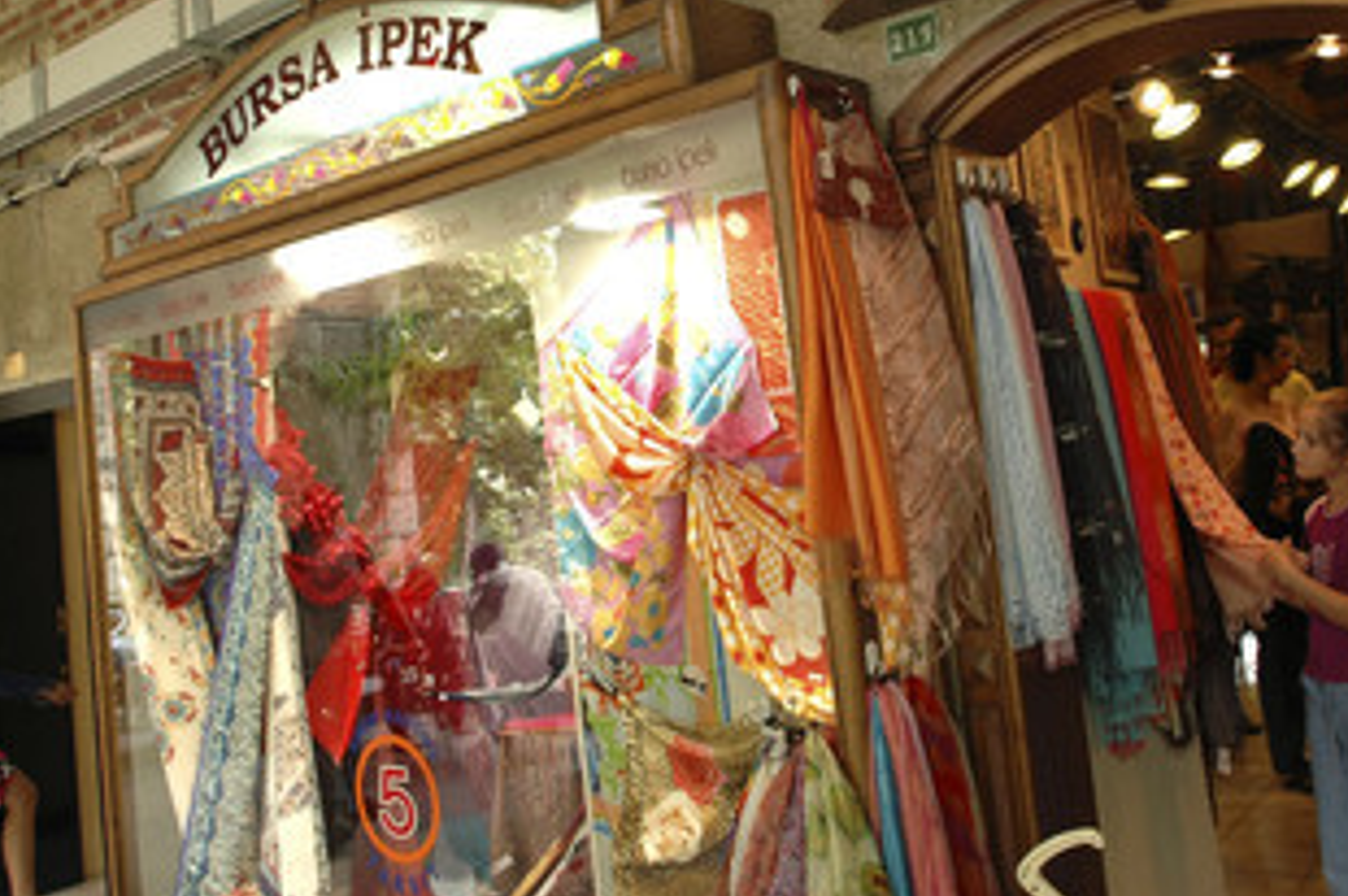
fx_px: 1297
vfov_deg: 37.7
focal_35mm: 35
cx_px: 689
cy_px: 300
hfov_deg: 54.9
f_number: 4
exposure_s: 1/60
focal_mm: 17
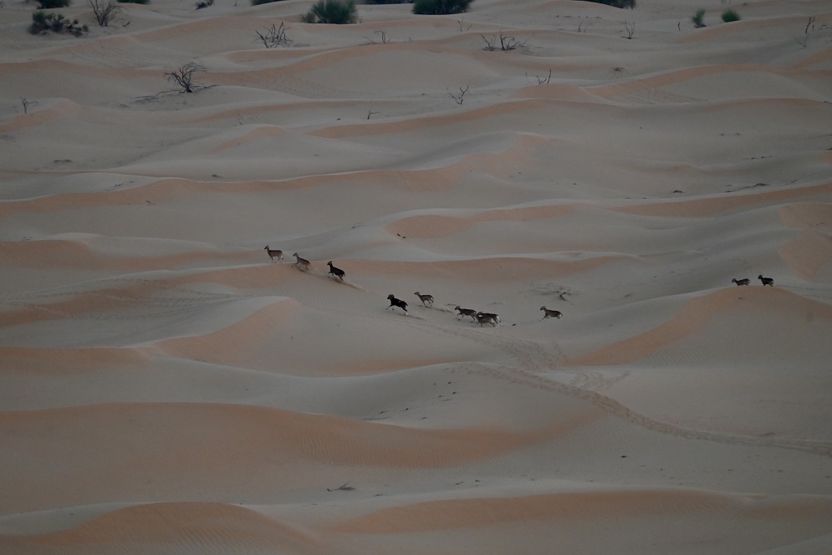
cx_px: 416
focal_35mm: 300
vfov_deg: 4.6
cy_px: 278
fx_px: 6935
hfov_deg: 6.9
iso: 2200
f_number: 5.6
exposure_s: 1/500
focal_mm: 300
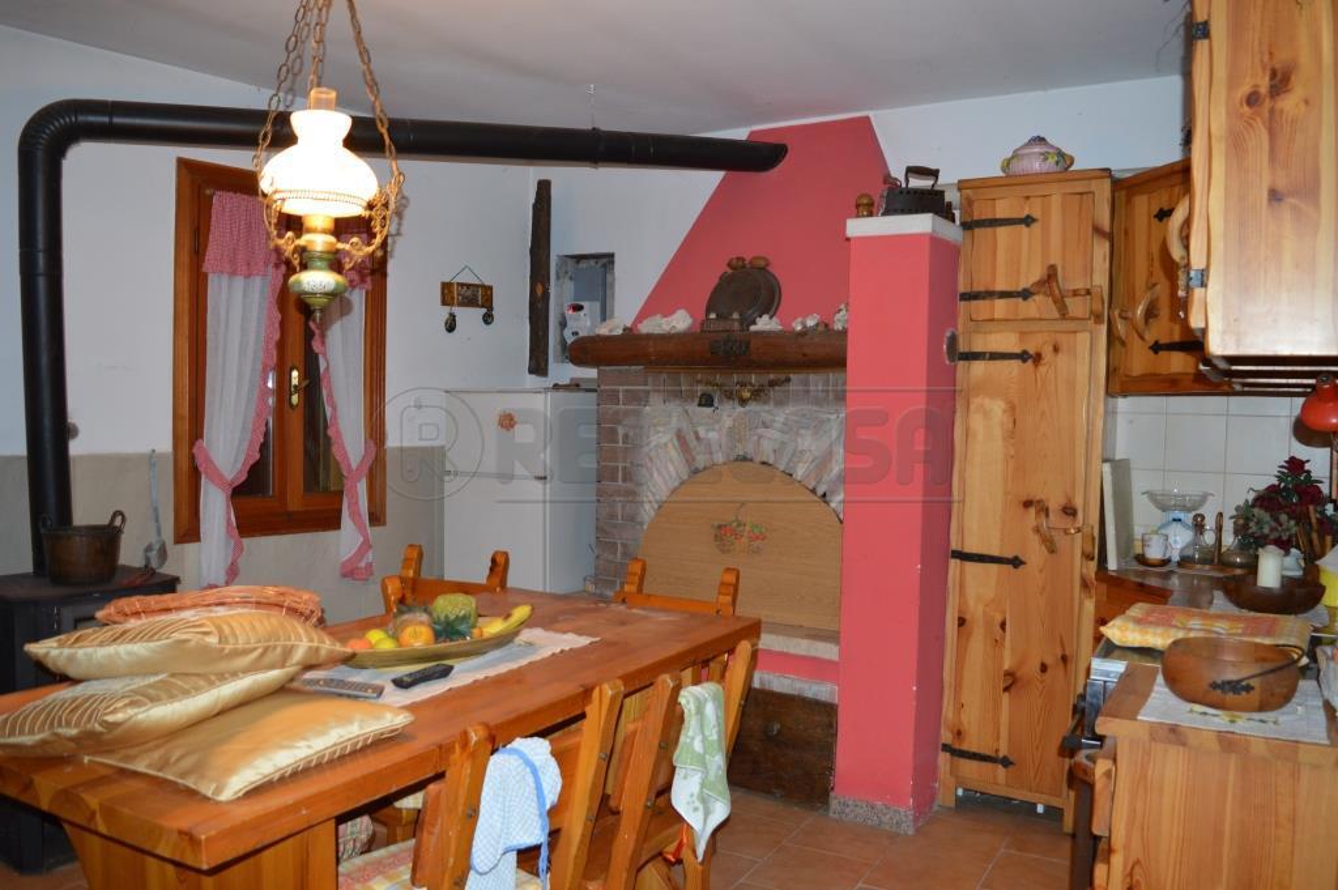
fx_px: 1003
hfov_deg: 67.4
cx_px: 669
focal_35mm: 27
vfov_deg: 47.9
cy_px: 445
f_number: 3.5
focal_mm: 18
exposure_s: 1/30
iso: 720
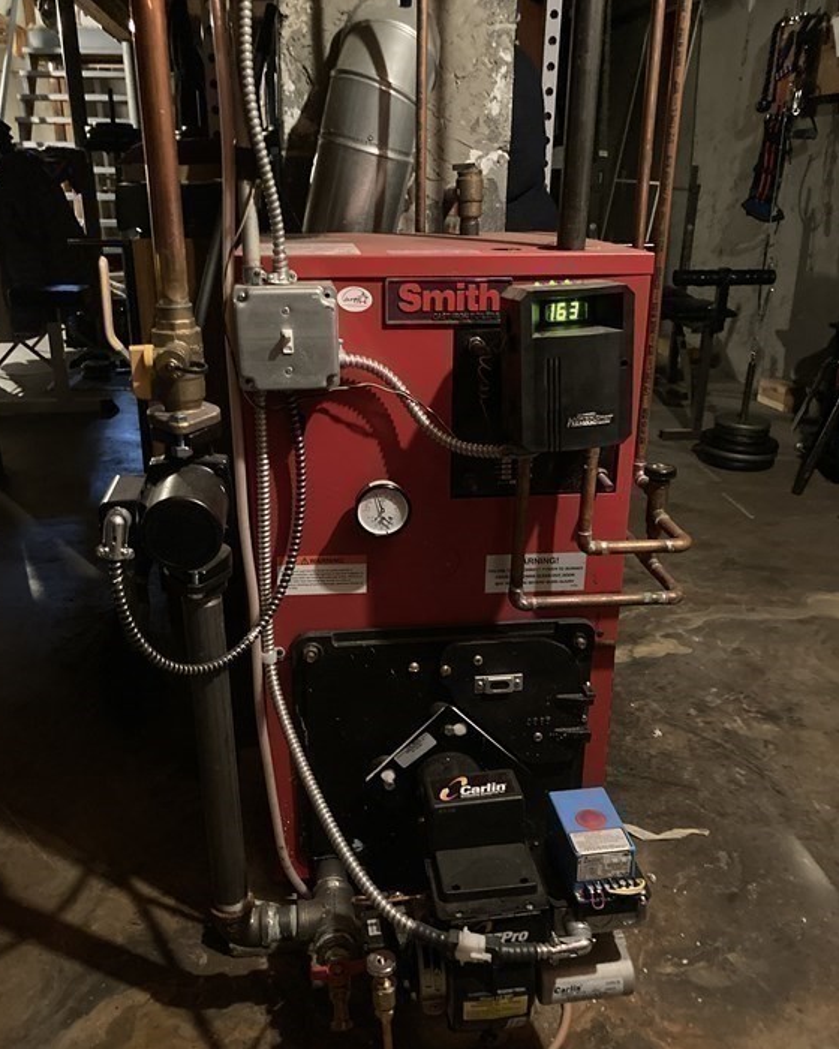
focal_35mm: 30
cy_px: 548
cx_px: 411
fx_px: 931
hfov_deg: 48.5
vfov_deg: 58.7
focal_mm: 3.99
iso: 1000
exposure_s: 1/15
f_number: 1.8
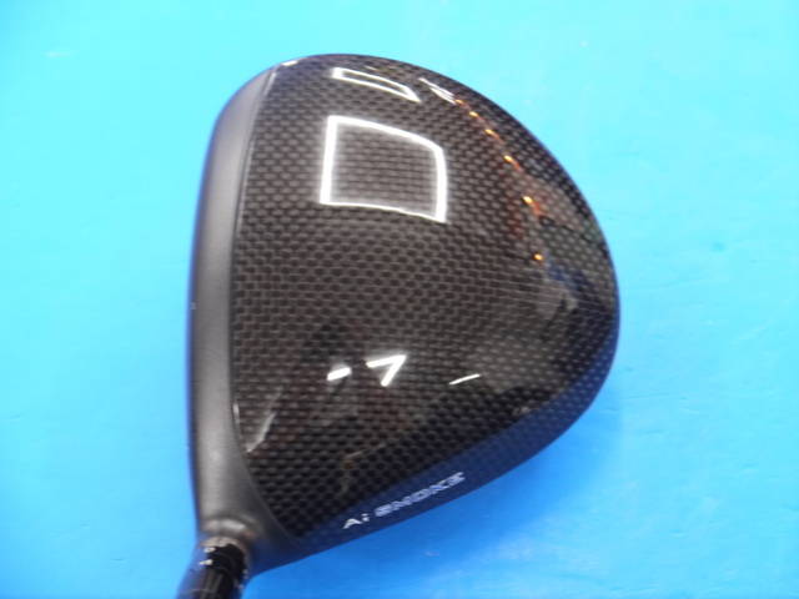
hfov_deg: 23.3
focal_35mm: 84
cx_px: 400
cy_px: 300
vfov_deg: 17.6
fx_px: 1939
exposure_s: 1/60
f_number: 5.6
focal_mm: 42
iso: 800
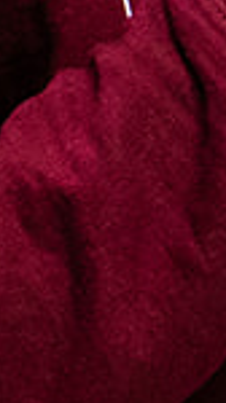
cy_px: -316
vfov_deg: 0.9
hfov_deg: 0.5
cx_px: 430
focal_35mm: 2301
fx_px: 24597
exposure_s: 1/160
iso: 2000
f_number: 5.6
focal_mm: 206
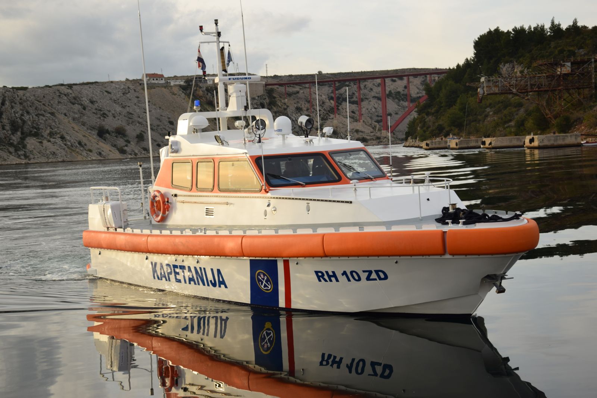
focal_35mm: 68
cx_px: 298
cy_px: 199
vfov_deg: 20.2
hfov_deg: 29.9
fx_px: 1119
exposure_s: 1/160
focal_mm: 45
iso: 100
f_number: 6.3
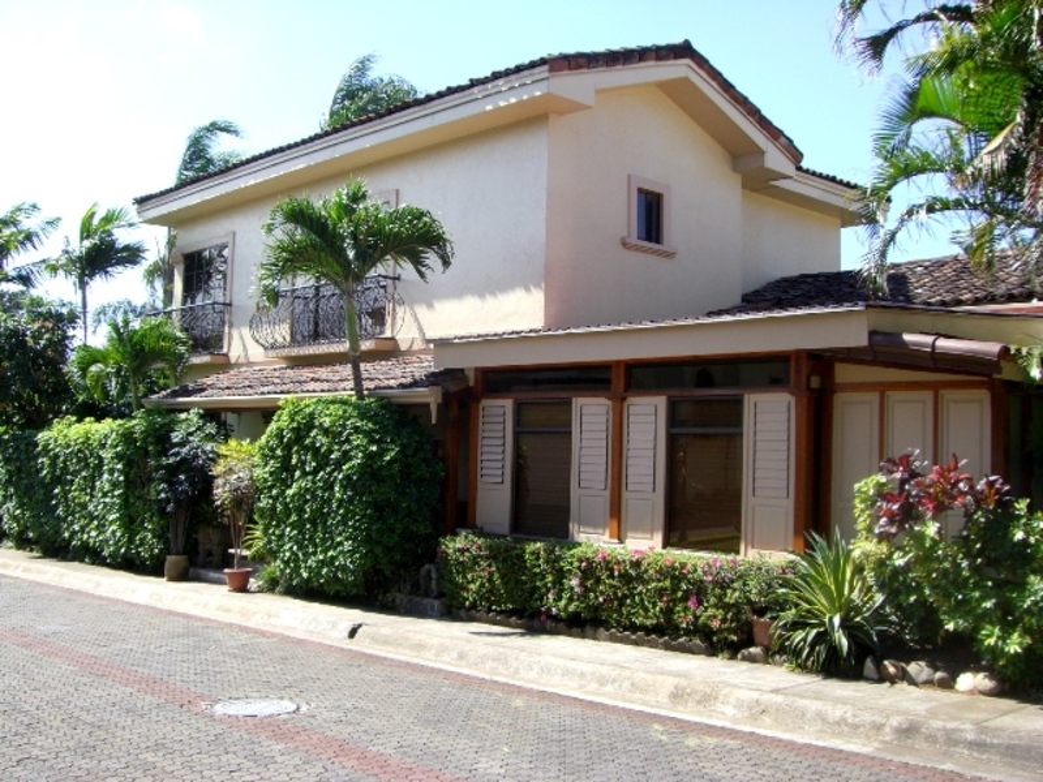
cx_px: 522
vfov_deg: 37.7
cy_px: 391
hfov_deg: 49.0
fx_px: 1145
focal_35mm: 38
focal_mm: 6.2
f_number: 4.3
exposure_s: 1/250
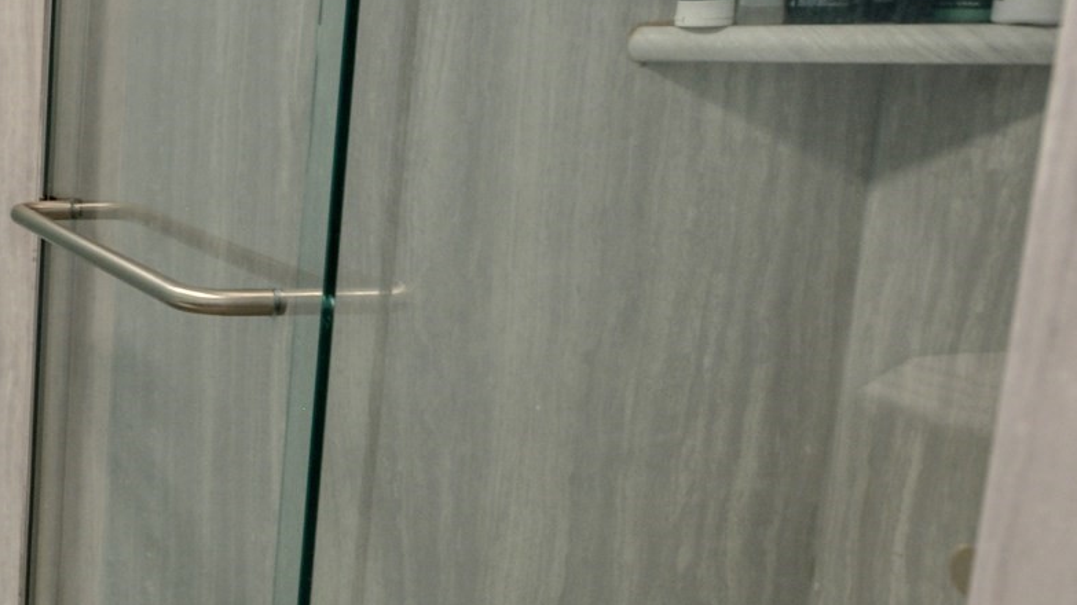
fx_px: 1524
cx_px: -320
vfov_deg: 22.5
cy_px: 291
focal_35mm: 53
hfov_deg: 30.6
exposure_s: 1/6
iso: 400
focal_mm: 13
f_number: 11
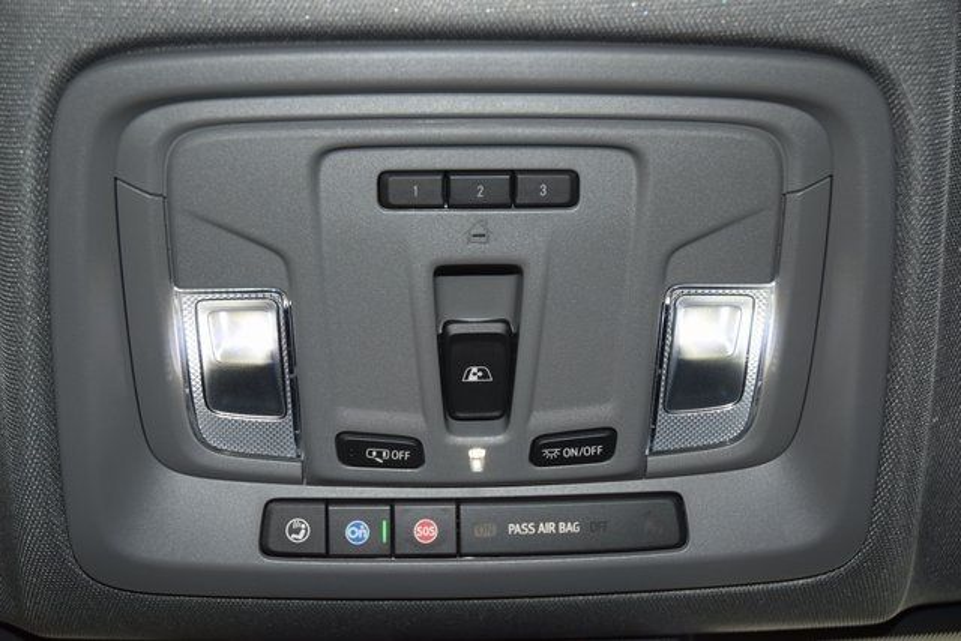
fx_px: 1362
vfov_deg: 26.5
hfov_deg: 38.9
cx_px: 480
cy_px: 320
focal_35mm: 51
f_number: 4
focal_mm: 34
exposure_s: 1/40
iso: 640
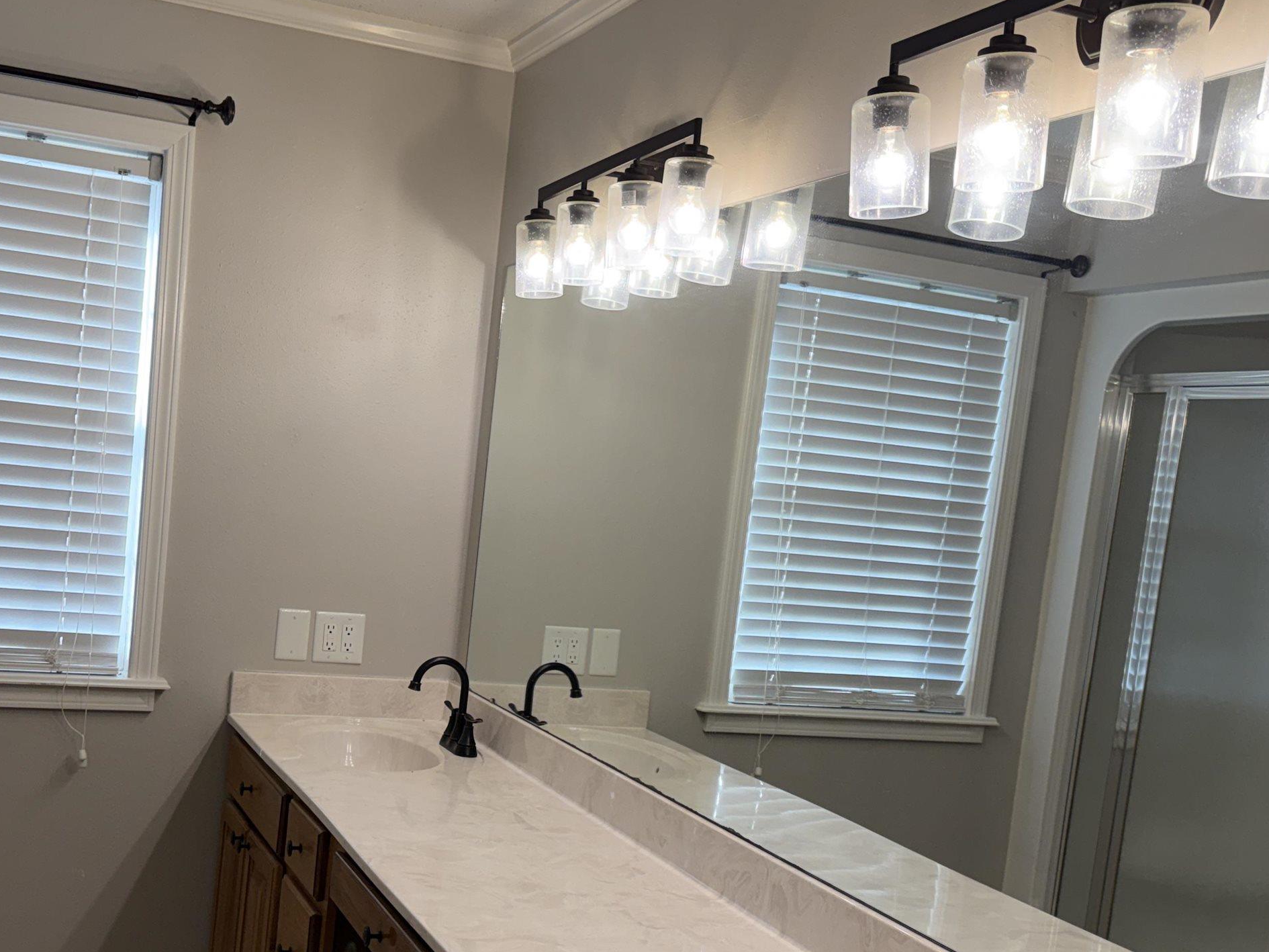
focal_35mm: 39
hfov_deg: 47.3
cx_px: 459
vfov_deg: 36.6
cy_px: 598
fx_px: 1430
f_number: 1.78
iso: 80
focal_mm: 6.76
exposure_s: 1/183
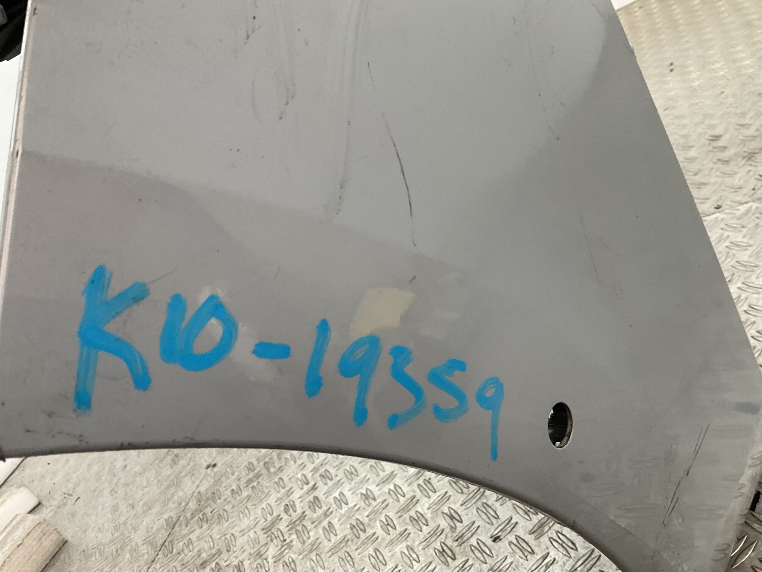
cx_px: 381
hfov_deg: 61.7
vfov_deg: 48.2
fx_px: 638
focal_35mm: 29
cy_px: 286
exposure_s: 1/100
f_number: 1.8
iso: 40
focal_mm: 3
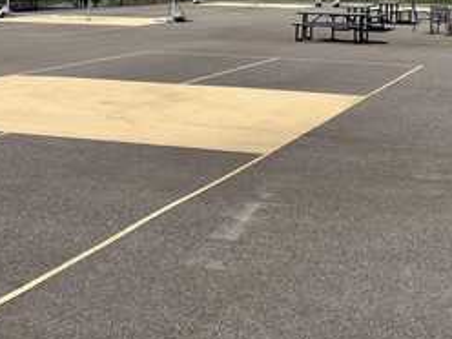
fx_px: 875
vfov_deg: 20.9
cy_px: -29
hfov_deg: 28.6
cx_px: 324
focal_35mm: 67
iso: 32
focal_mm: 4.2
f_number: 1.6
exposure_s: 1/5556
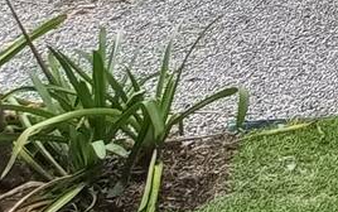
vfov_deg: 14.2
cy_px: -233
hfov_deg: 19.9
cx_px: 618
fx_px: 682
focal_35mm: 74
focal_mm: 1.42
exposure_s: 1/149
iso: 40
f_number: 2.2
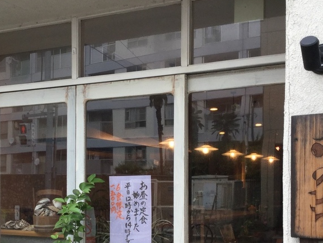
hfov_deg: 31.4
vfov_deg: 23.8
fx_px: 569
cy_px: 186
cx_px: 104
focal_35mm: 61
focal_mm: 3.3
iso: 32
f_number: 2.4
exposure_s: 1/120
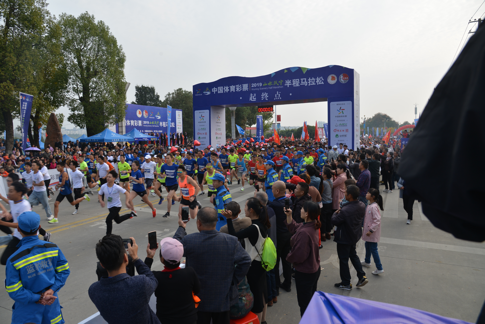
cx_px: 242
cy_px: 162
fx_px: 323
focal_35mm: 24
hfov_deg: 73.7
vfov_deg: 53.2
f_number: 8
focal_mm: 24
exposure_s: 1/250
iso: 200
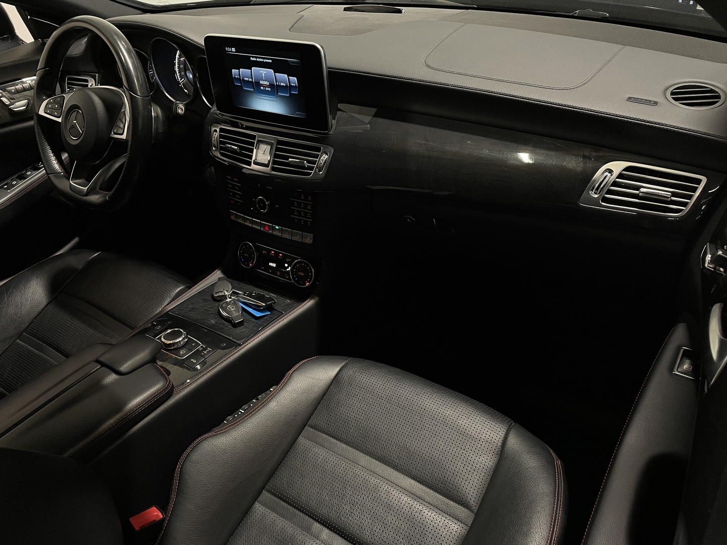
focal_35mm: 26
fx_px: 546
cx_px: 364
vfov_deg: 53.1
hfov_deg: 67.3
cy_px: 272
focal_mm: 4.2
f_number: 1.6
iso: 160
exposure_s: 1/50
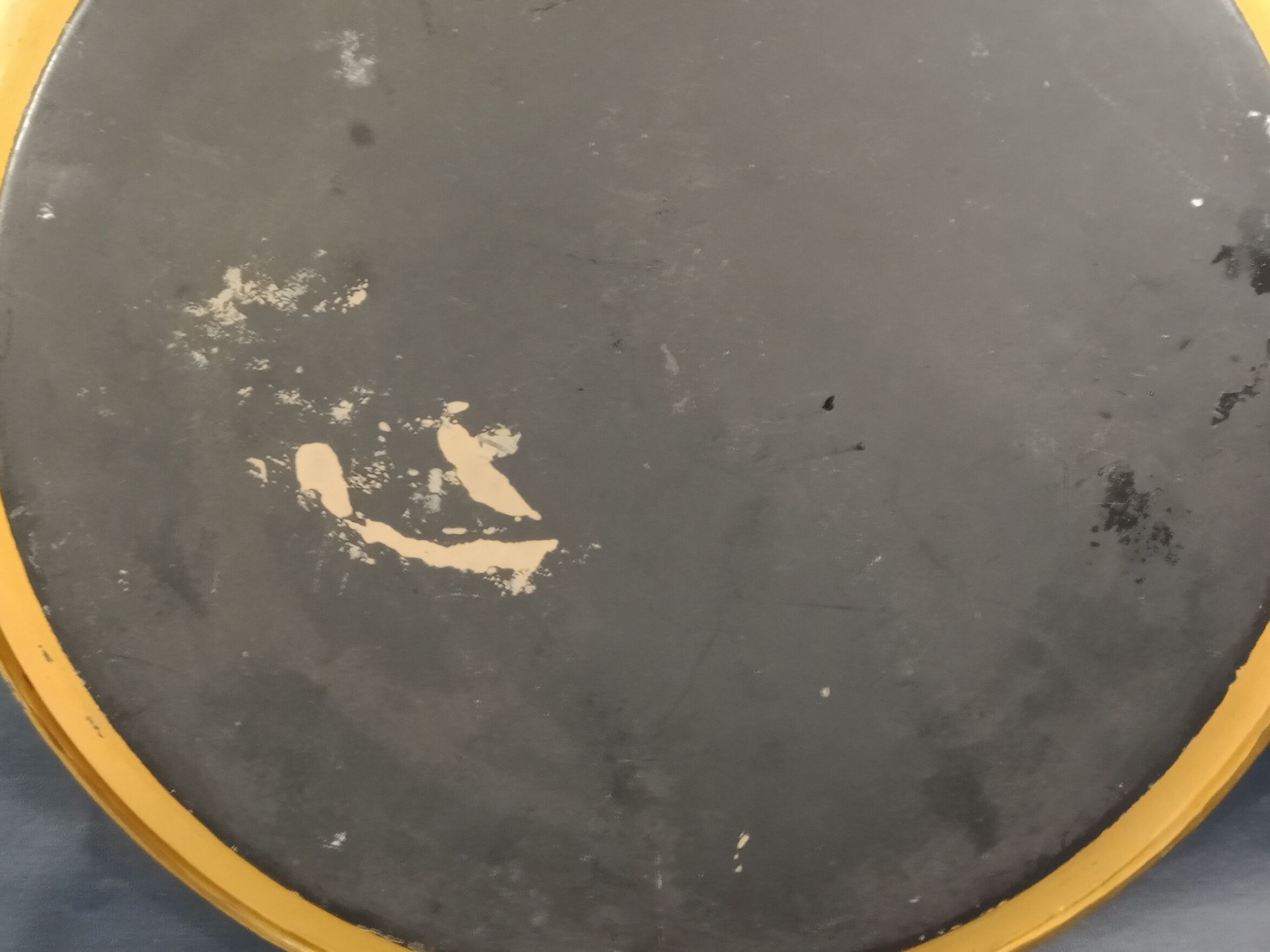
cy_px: 286
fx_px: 1761
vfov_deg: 30.0
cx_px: 694
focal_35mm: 48
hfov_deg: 39.6
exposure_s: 1/33.3
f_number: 2
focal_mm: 3.54
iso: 507
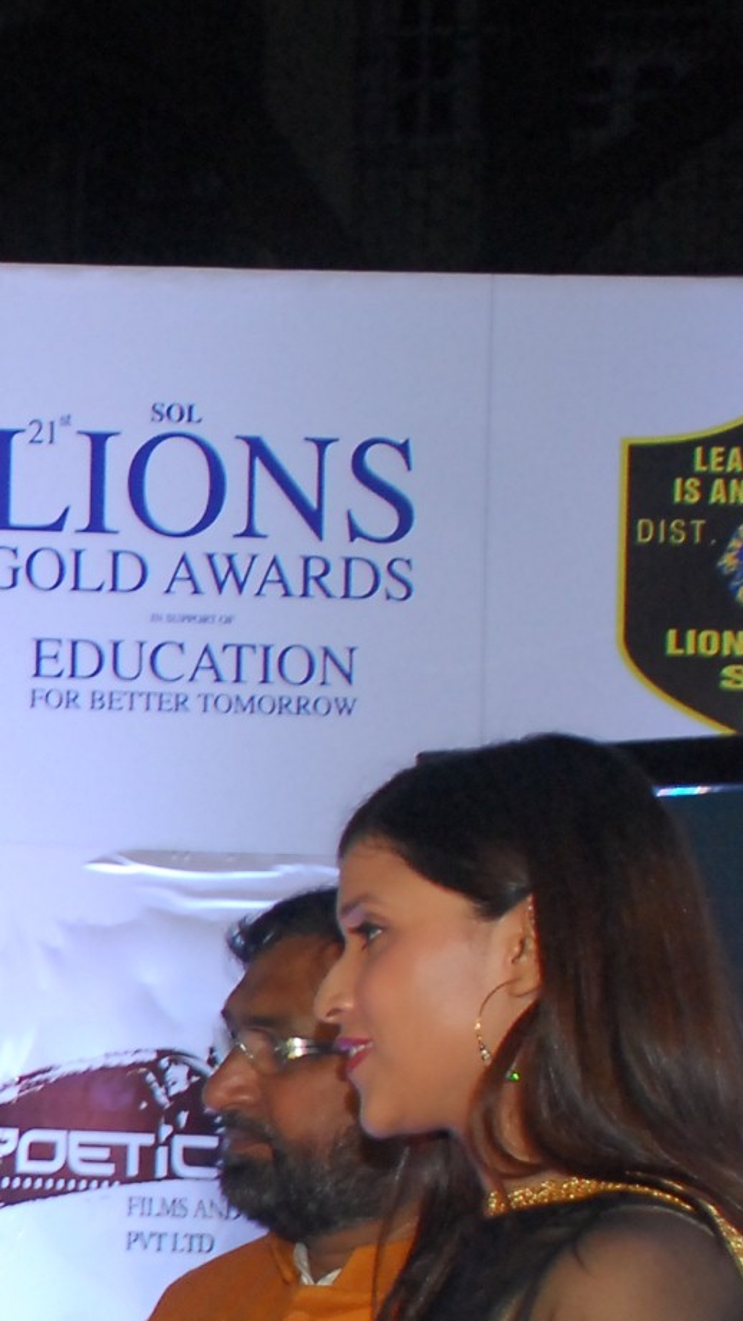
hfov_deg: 9.5
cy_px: 1137
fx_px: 4027
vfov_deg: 18.4
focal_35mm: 115
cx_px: -989
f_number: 3.8
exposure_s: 1/125
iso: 640
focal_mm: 24
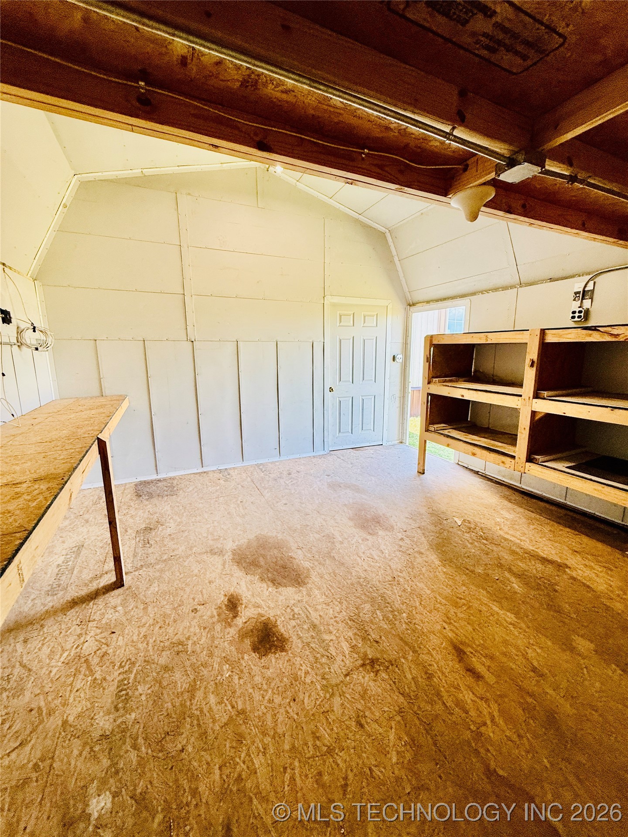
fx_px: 339
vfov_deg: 102.1
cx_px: 314
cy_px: 418
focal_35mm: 14
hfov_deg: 85.7
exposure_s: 1/120
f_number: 2.2
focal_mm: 2.22
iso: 125
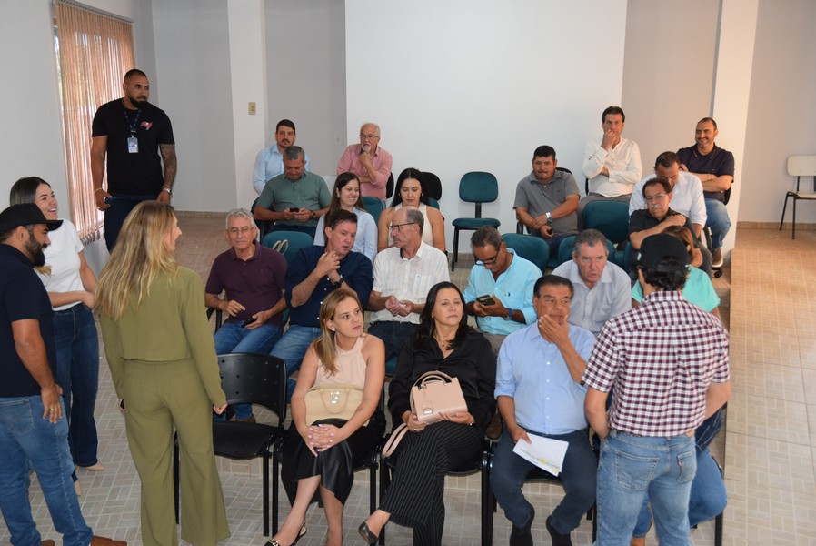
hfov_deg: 53.1
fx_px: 816
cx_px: 408
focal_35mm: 36
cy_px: 273
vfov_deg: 36.9
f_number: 4.5
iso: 800
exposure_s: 1/80
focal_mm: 24
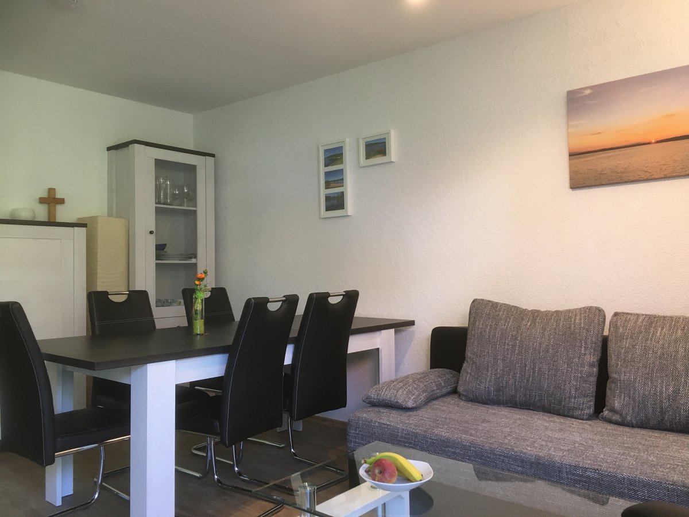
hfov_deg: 61.7
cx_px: 344
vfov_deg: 48.2
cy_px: 258
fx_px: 577
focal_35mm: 29
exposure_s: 1/33
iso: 100
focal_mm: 4.15
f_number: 2.2
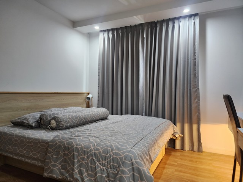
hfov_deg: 73.9
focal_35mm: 23
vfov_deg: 58.9
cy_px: 91
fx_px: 161
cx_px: 122
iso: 320
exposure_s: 1/120
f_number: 1.8
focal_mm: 6.4
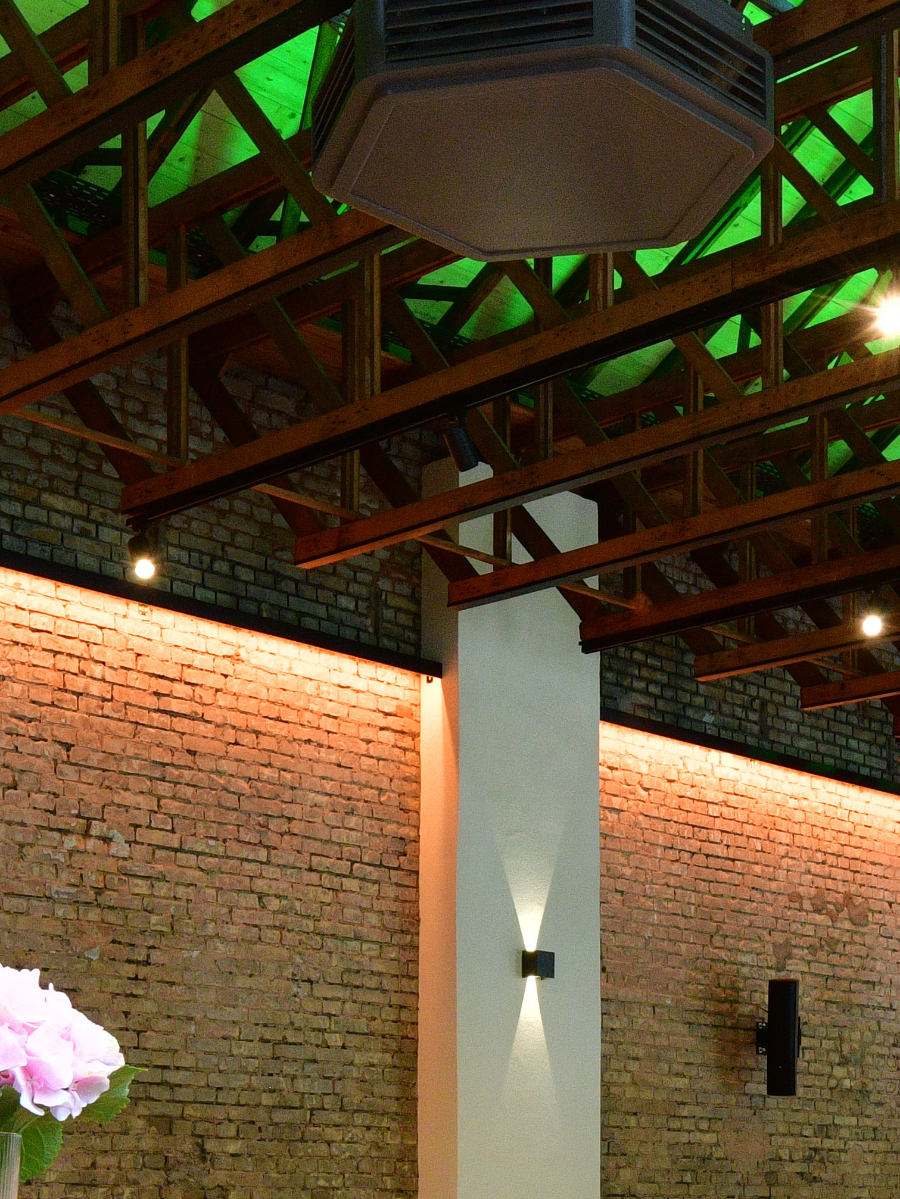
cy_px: 1269
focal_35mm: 67
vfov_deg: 26.9
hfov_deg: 21.8
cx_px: 601
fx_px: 2322
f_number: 10
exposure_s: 1/15
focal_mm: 17
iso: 800
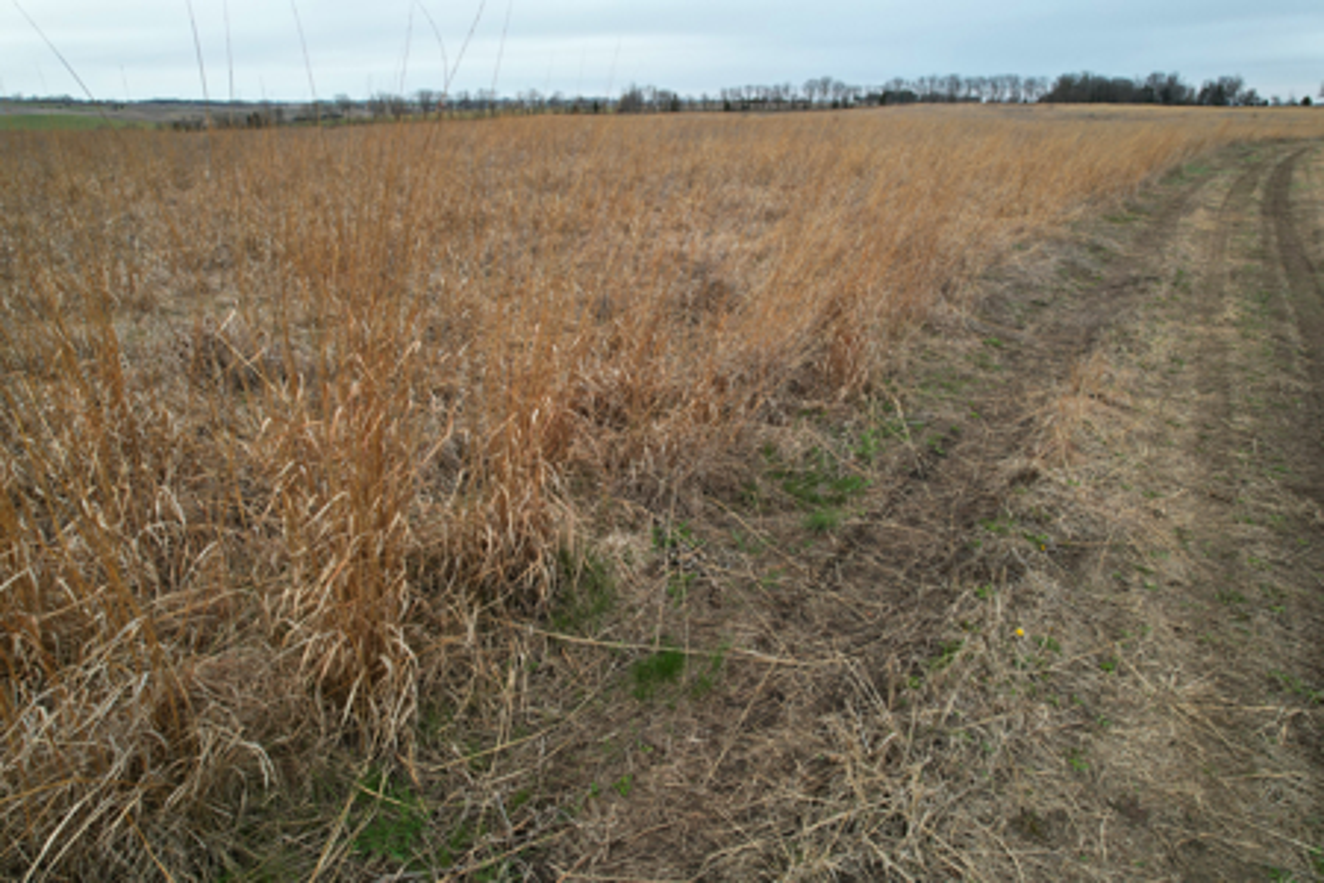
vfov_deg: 57.2
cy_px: 442
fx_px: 809
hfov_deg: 78.6
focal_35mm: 22
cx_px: 662
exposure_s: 1/500
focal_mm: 8.38
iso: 100
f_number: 2.8
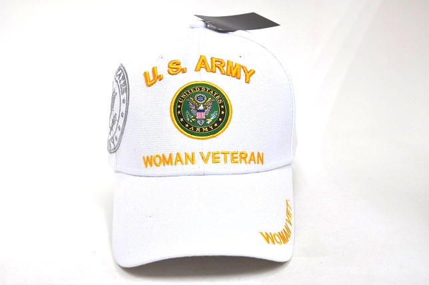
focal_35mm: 44
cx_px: 214
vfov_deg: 30.8
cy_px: 142
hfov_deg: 45.0
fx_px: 518
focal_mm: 29
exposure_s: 1/125
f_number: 5.6
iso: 360
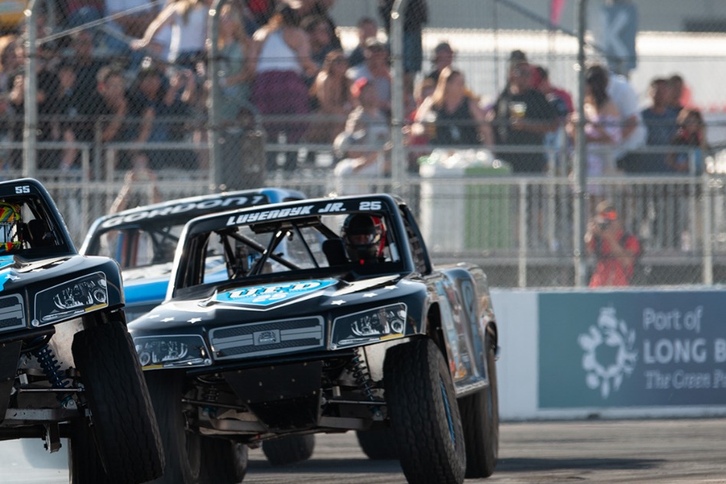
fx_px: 13750
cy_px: 278
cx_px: 186
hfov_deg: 3.0
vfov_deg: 2.0
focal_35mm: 682
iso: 100
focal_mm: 400
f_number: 3.2
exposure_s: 1/320
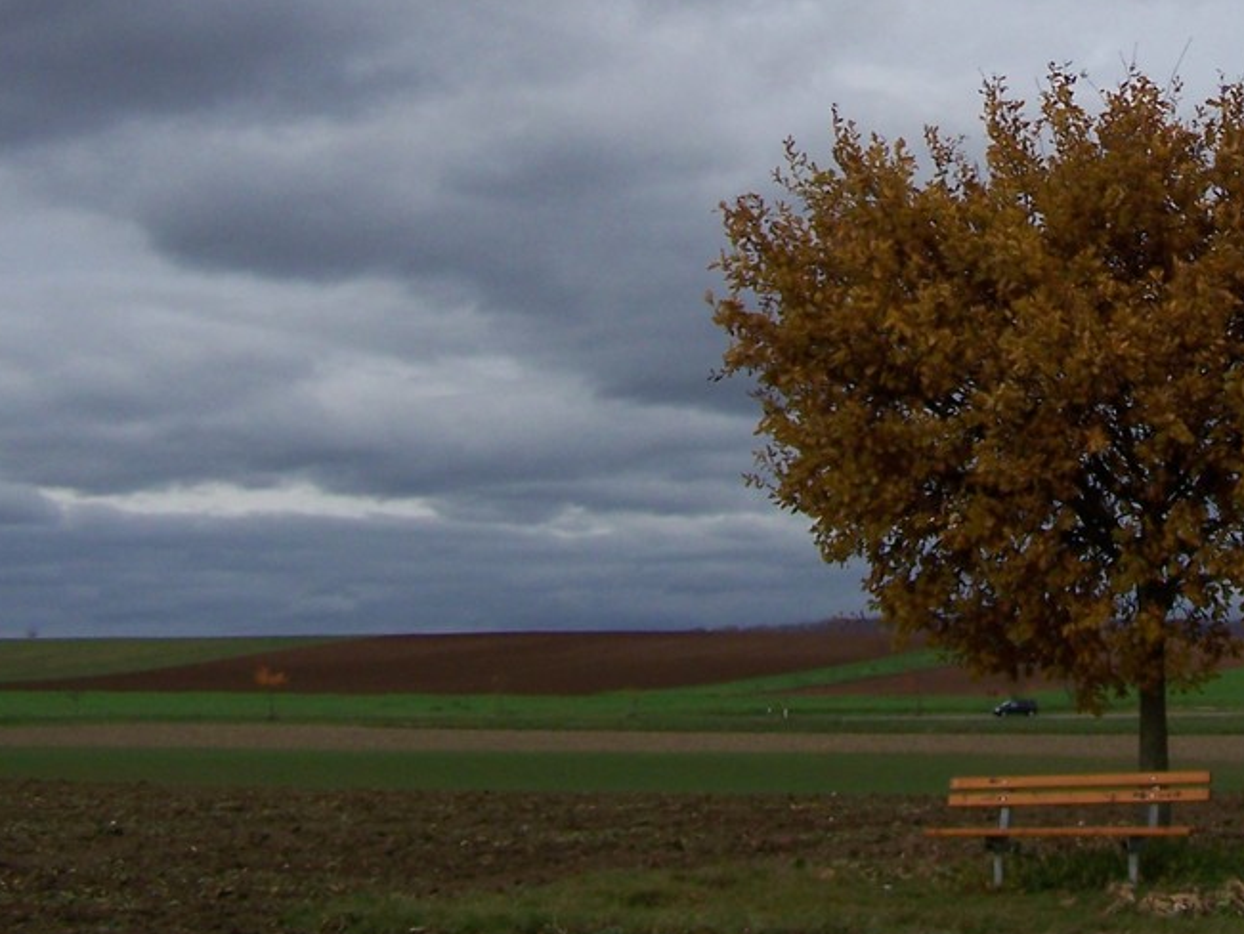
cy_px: 4
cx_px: 1087
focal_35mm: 84
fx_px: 3020
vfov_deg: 17.2
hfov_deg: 22.8
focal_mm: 6.3
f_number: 4
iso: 64
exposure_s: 1/640
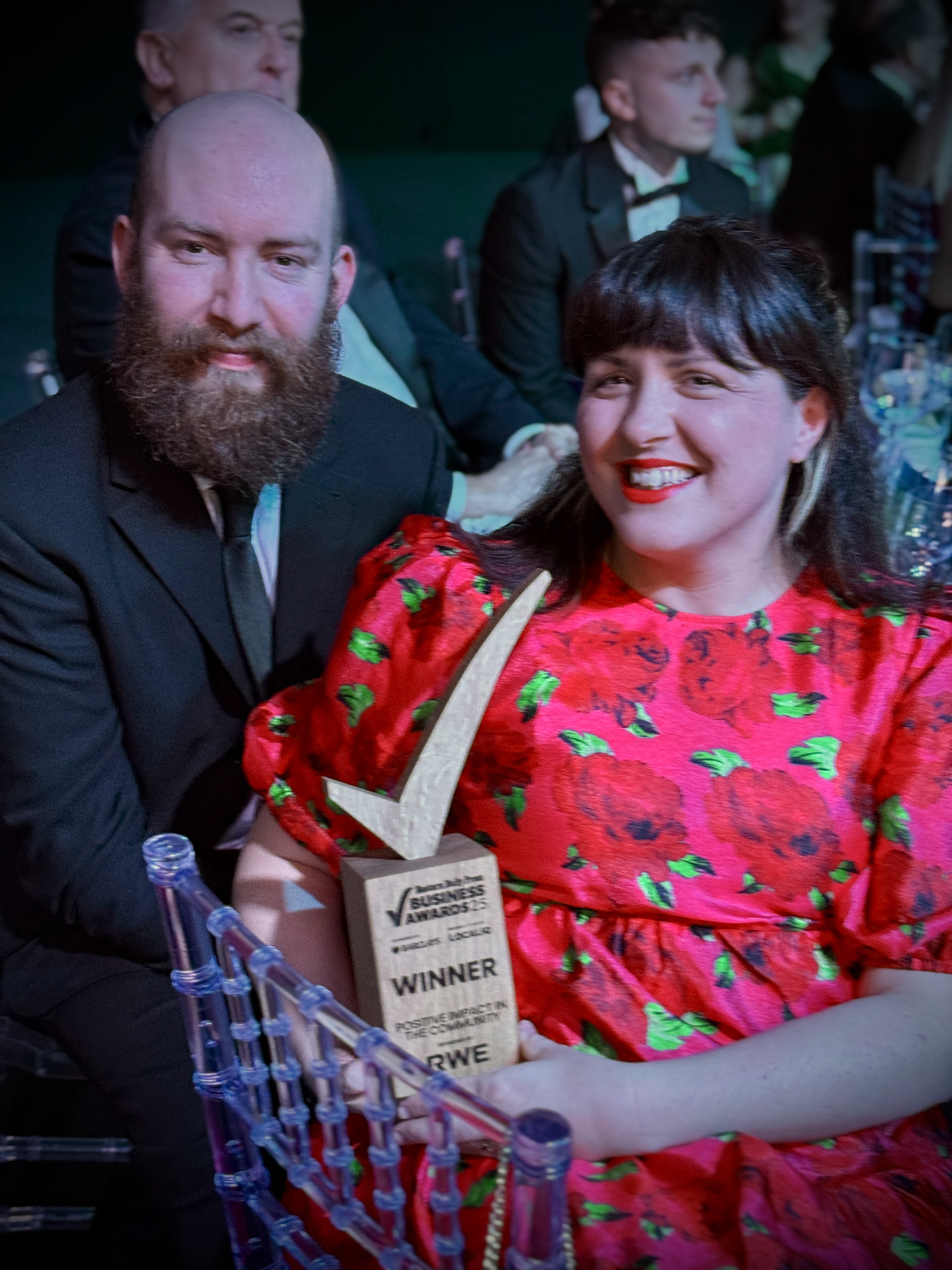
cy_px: 635
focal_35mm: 48
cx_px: 476
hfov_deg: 30.3
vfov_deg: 39.7
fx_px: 1760
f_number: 1.78
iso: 250
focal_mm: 6.76
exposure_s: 1/47
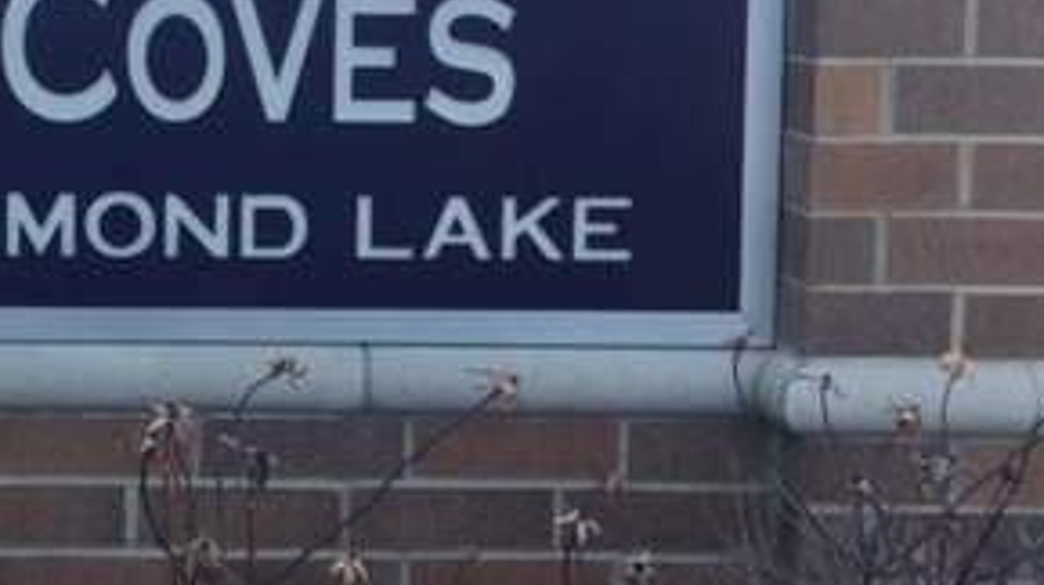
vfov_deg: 17.1
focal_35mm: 70
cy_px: 162
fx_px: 1936
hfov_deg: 29.0
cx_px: 112
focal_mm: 4.15
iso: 32
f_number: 2.2
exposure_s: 1/338
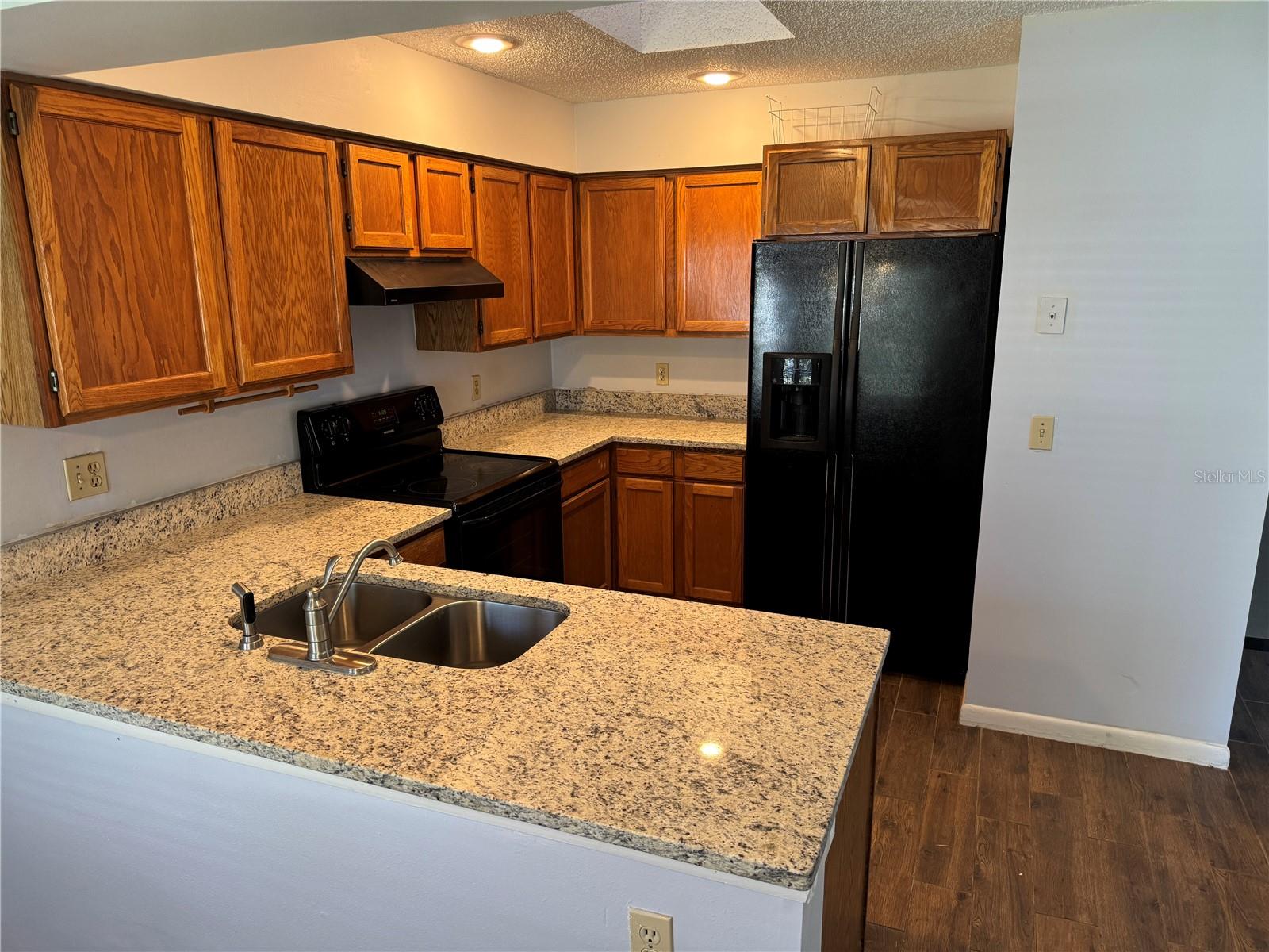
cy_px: 476
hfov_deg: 71.6
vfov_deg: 56.8
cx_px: 634
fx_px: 880
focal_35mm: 24
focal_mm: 6.76
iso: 200
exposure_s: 1/60
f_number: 1.78
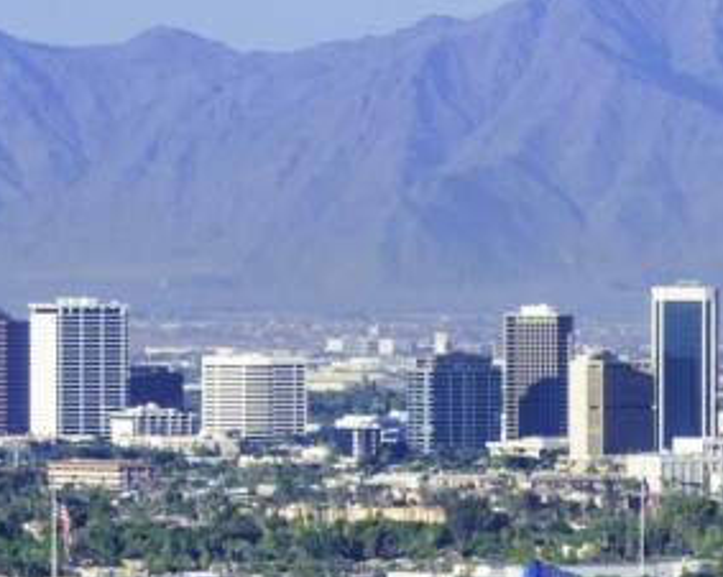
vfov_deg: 2.6
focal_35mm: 597
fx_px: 12766
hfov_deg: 3.2
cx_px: 866
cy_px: 468
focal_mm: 150
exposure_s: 1/160
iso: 100
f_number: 14
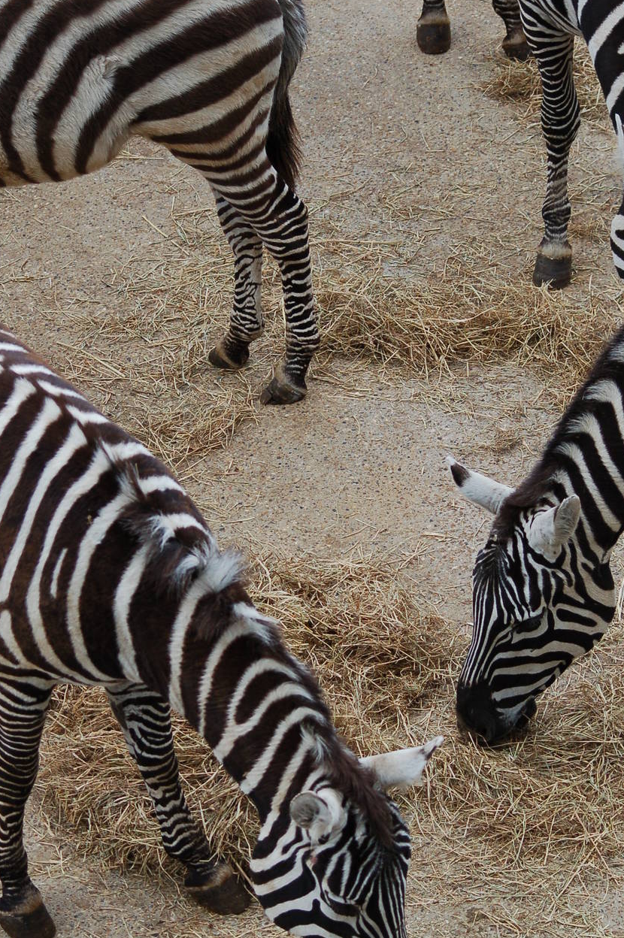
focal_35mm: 150
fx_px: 3906
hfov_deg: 9.1
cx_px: 349
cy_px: 557
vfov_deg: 13.7
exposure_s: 1/1000
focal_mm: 78
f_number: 4
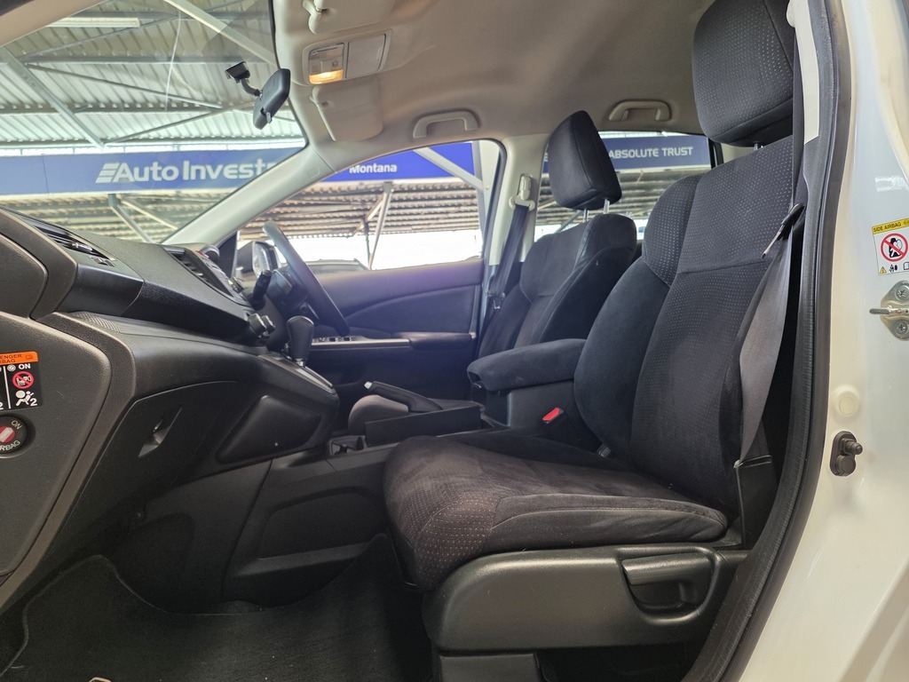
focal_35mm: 23
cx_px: 454
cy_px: 341
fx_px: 604
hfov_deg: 73.9
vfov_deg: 58.9
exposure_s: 1/100
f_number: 1.7
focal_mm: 6.25
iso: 160
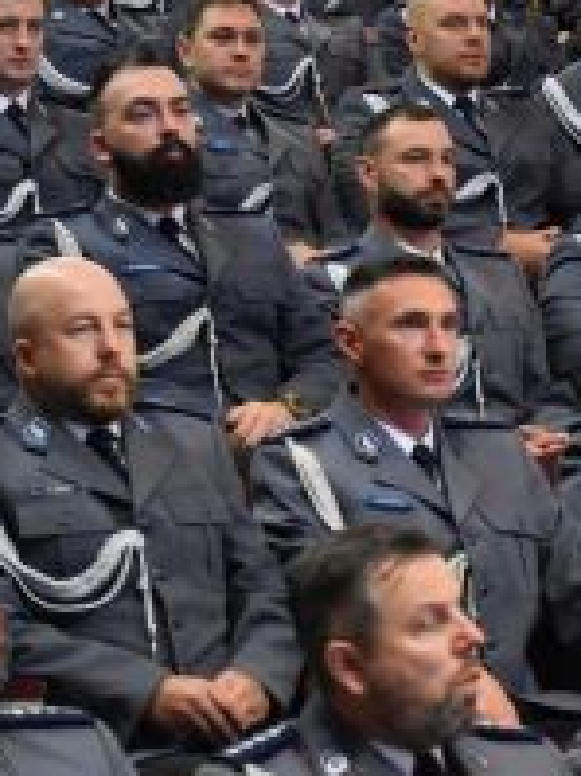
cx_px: 363
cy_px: 298
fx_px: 3642
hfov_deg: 9.1
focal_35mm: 163
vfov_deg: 12.2
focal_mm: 35
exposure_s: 1/60
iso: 5000
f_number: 4.2
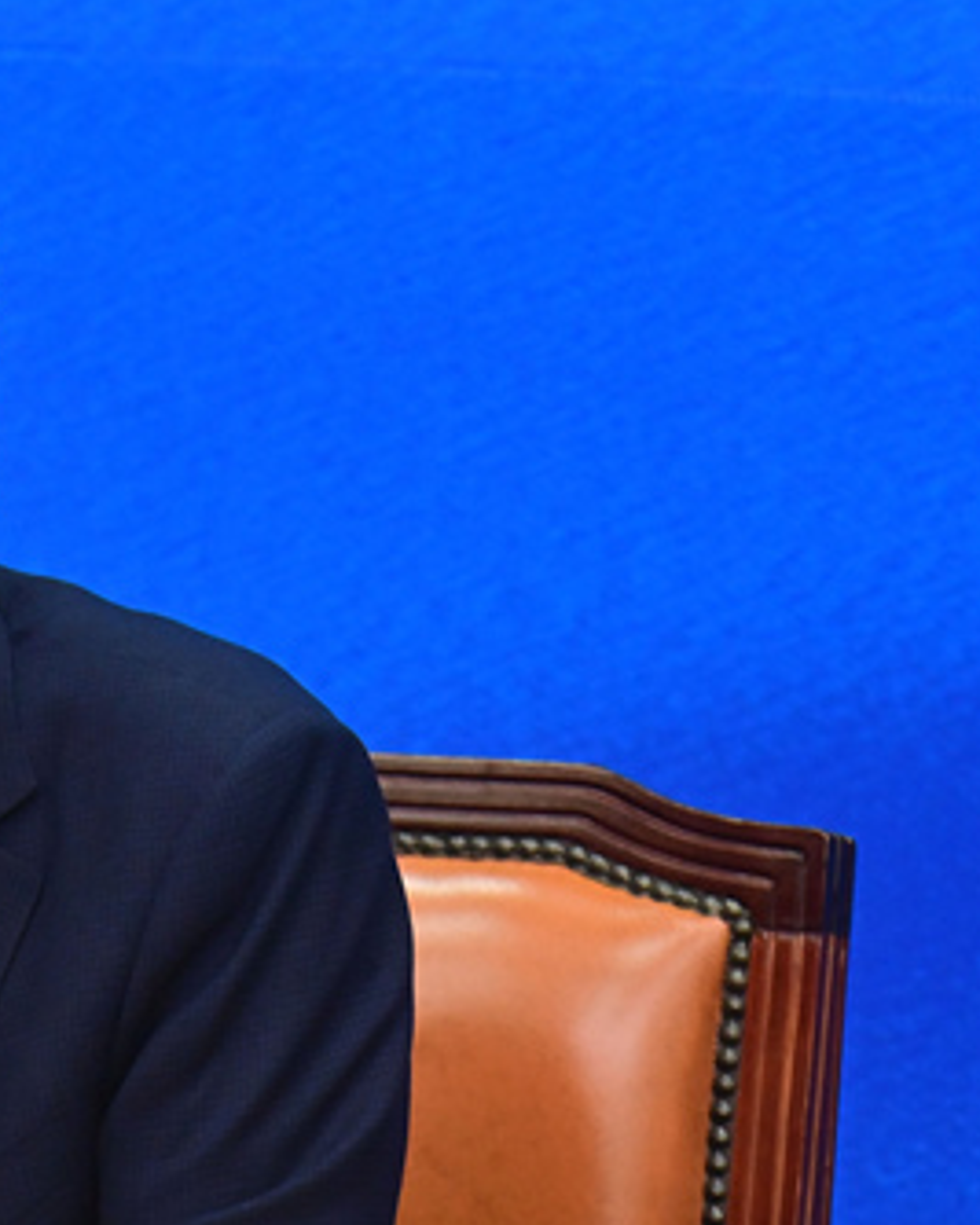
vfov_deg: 4.3
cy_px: 823
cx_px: -345
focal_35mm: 449
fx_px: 16286
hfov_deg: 3.4
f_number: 8
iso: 6400
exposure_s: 1/250
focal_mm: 200
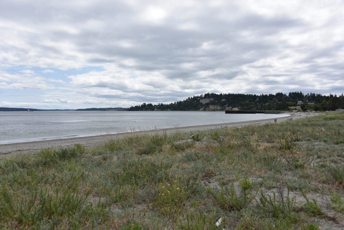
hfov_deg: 65.5
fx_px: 268
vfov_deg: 46.4
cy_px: 115
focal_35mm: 28
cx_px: 172
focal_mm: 28
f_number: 9
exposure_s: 1/320
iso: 100
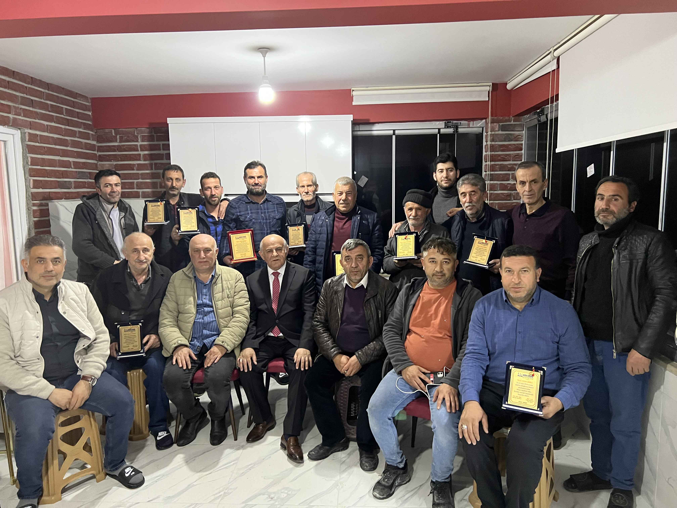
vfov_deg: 53.1
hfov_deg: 67.3
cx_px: 338
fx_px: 508
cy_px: 254
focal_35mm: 26
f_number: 1.5
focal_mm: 5.7
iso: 640
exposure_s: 1/33
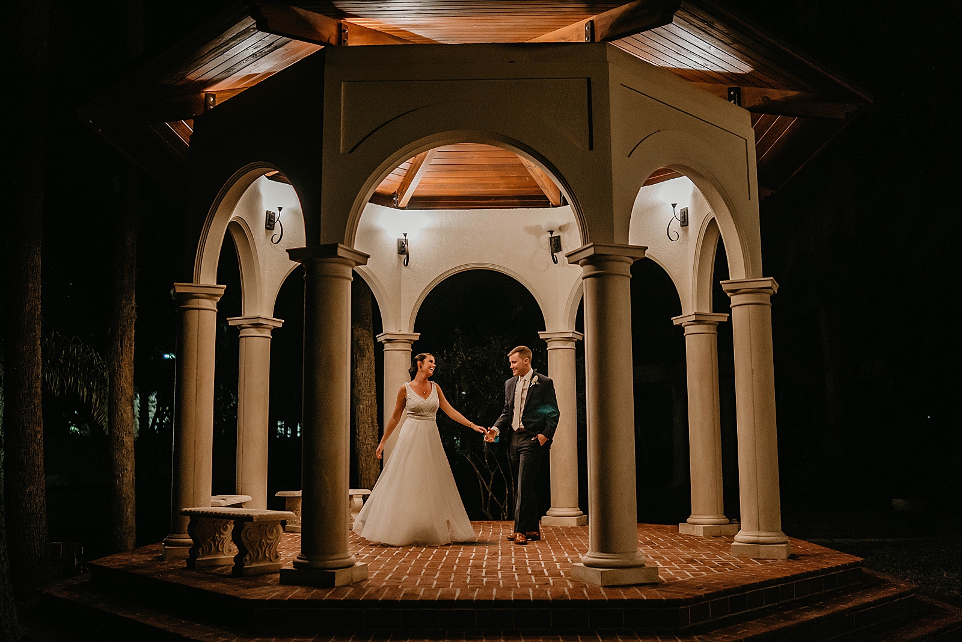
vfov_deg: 37.9
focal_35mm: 35
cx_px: 481
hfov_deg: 54.4
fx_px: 935
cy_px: 321
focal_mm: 35
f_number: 1.4
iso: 2500
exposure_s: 1/200
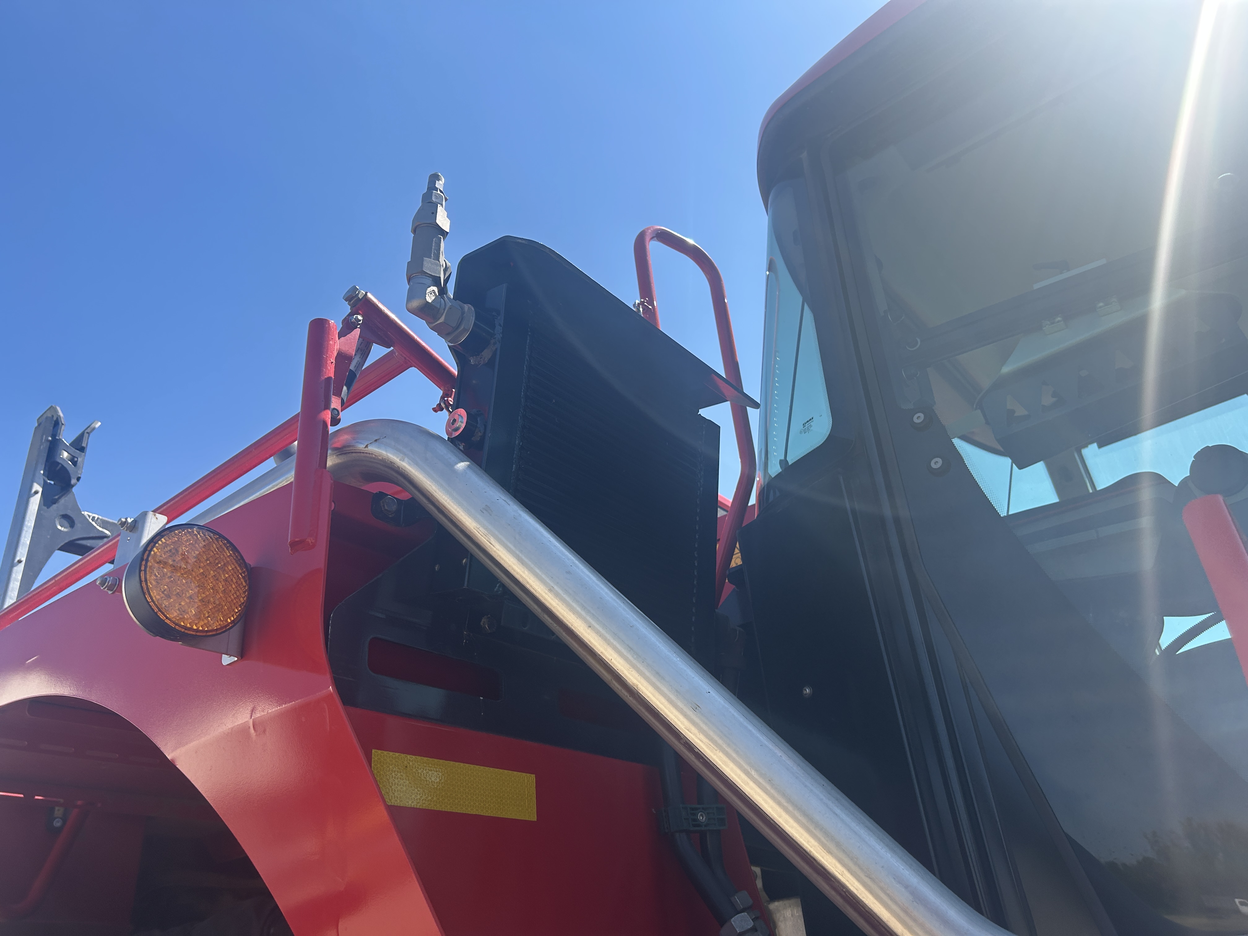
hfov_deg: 67.3
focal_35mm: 26
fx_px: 937
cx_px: 624
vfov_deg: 53.1
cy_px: 468
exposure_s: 1/2083
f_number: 1.5
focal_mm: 5.7
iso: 50
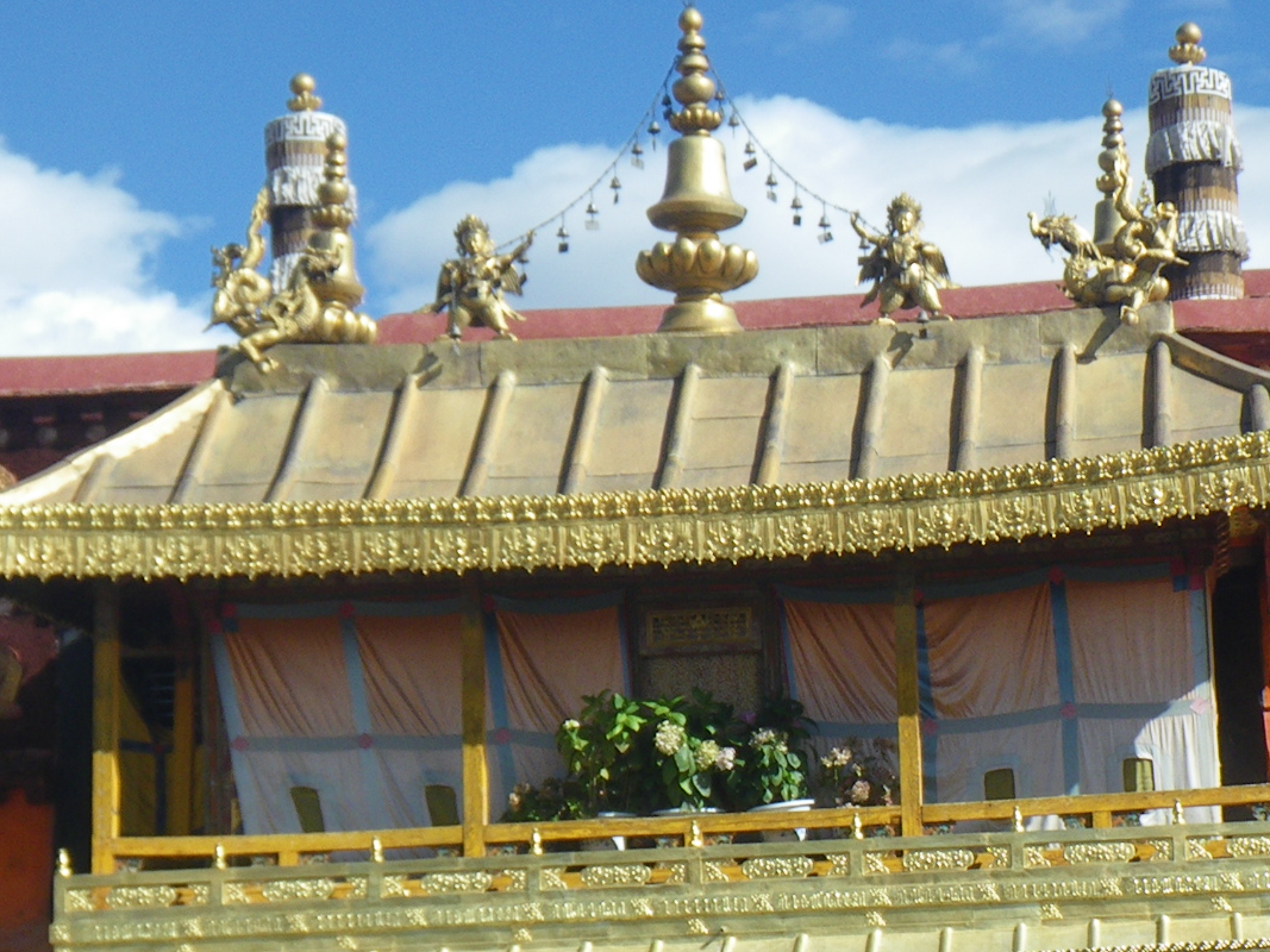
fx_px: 3742
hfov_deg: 19.2
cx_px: 899
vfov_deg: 14.4
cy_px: 765
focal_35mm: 102
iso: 50
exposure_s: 1/200
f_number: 5
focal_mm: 7.5
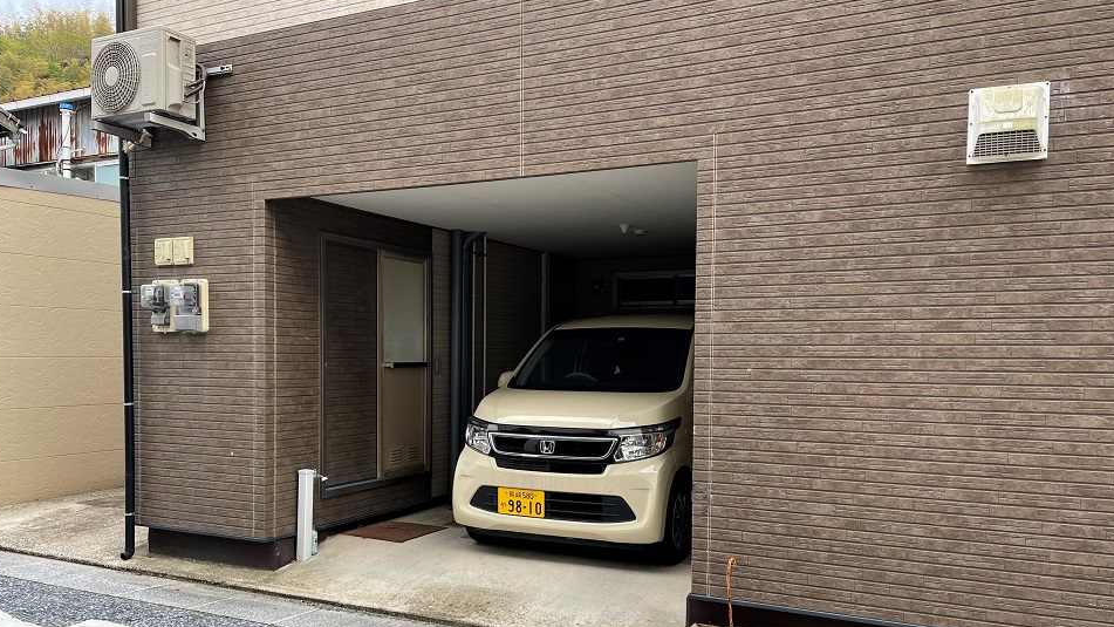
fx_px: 857
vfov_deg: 39.8
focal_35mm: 29
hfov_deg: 66.1
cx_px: 553
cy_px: 402
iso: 32
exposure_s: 1/525
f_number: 1.6
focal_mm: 4.2
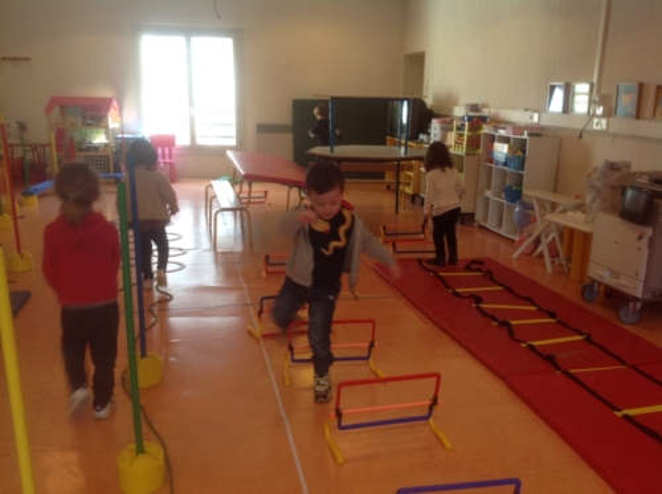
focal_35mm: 35
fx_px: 668
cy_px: 247
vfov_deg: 40.6
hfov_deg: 52.7
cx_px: 331
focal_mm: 4.28
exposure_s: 1/17
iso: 50
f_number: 2.4
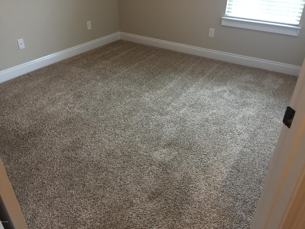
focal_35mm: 29
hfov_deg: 61.7
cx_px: 152
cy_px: 114
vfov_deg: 48.2
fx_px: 256
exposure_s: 1/15
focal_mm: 4.15
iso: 50
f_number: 2.2
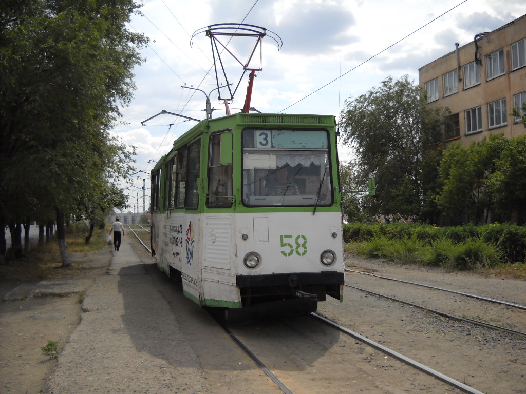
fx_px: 623
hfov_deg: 45.8
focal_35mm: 41
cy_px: 197
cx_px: 263
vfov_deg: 35.1
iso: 64
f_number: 5.5
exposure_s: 1/296
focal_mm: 6.72
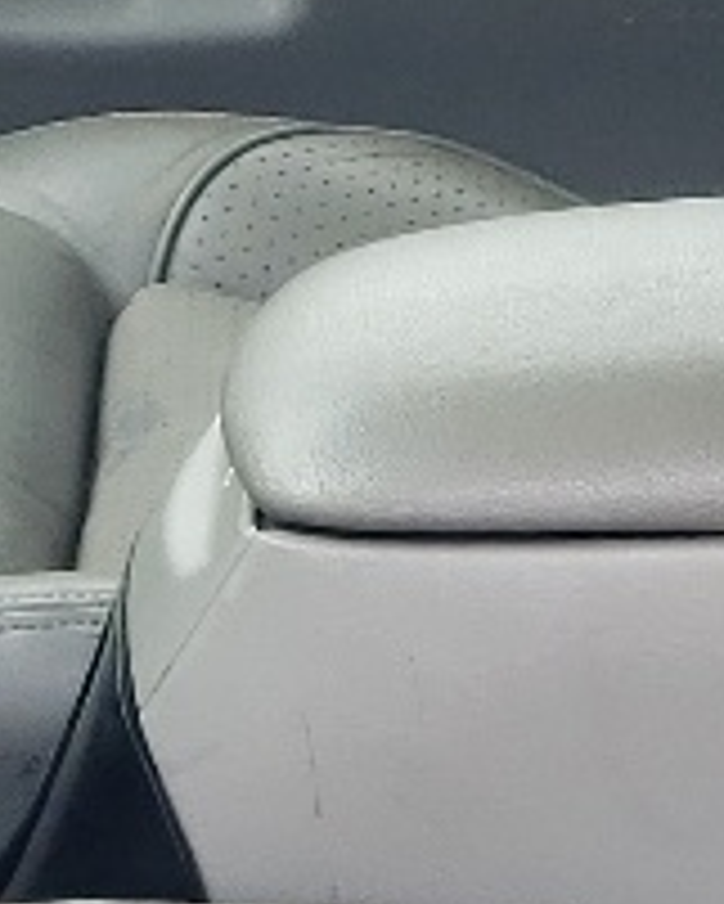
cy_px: 1138
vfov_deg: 9.4
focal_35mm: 202
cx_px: 135
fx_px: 5406
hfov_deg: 7.6
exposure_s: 1/189
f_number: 1.5
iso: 50
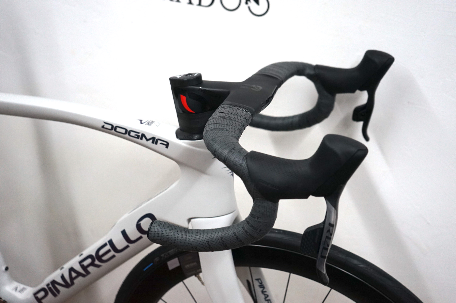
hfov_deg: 46.4
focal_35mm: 42
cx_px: 228
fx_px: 532
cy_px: 152
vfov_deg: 31.8
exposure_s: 1/160
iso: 1600
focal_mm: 42
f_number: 4.5
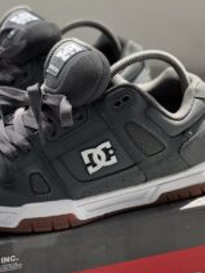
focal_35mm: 162
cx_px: 43
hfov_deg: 9.2
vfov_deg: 12.2
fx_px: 1278
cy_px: 173
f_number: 2.8
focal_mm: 9
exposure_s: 1/121
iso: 125
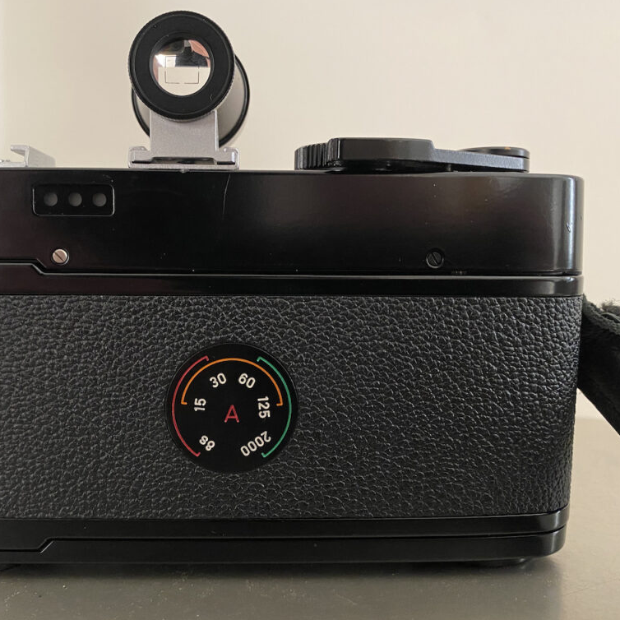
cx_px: 254
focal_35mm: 30
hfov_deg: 53.7
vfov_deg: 54.0
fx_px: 608
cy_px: 312
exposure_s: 1/60
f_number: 1.8
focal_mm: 4.25
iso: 125
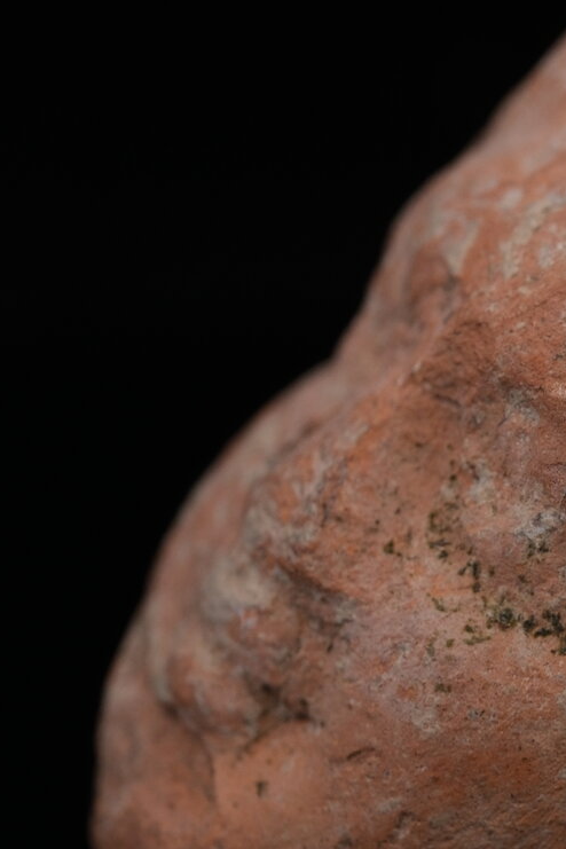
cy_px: 534
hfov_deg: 7.9
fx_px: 4009
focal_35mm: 170
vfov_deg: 12.1
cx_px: 842
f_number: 5.6
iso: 160
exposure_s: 1/180
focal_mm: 30
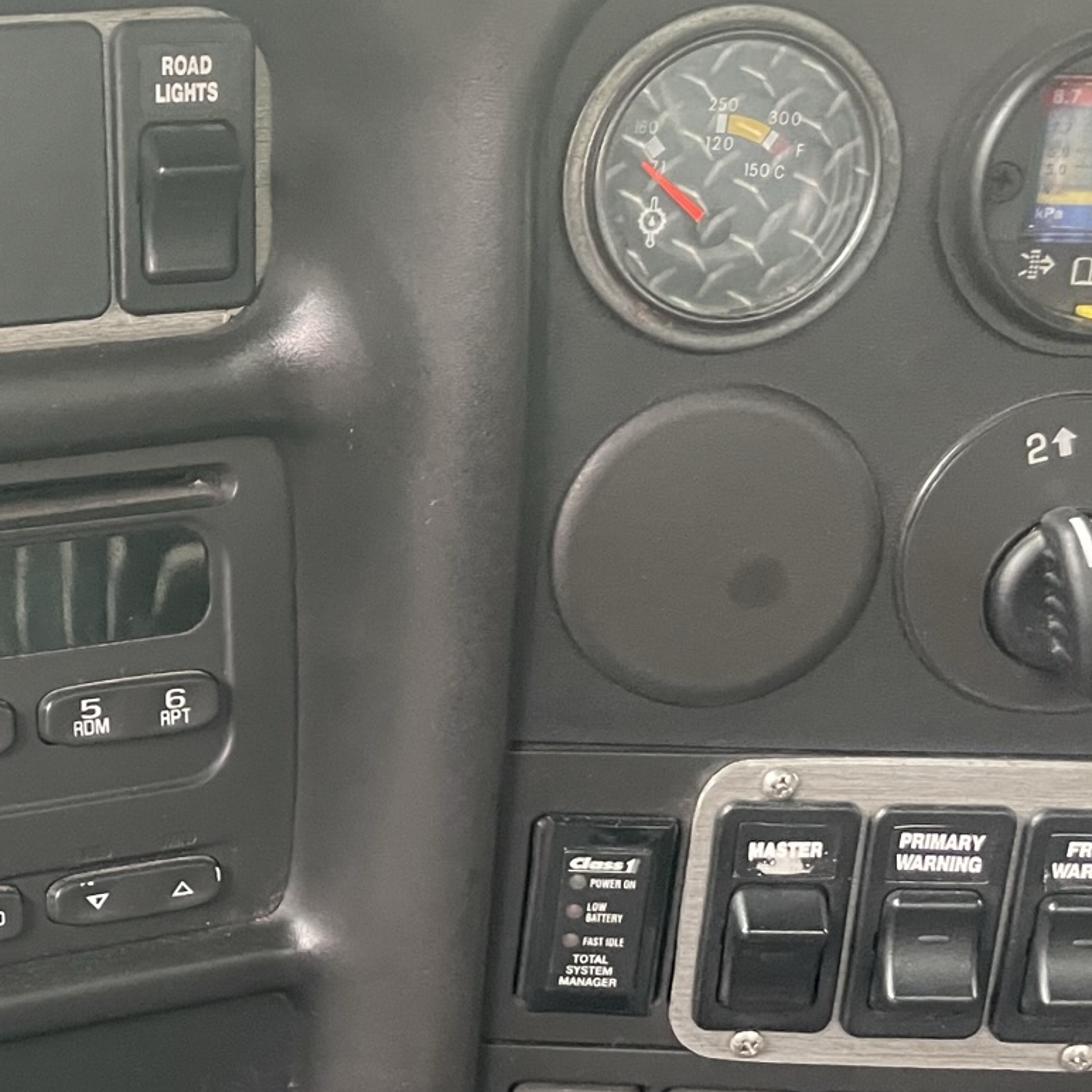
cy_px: 856
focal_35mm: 61
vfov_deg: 27.7
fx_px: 2177
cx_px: 38
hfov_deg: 26.8
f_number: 1.6
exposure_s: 1/32
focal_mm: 4.2
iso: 640
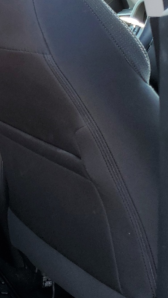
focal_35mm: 68
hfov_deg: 15.0
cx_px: -151
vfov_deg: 30.5
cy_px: 74
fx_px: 538
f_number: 1.5
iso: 50
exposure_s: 1/179
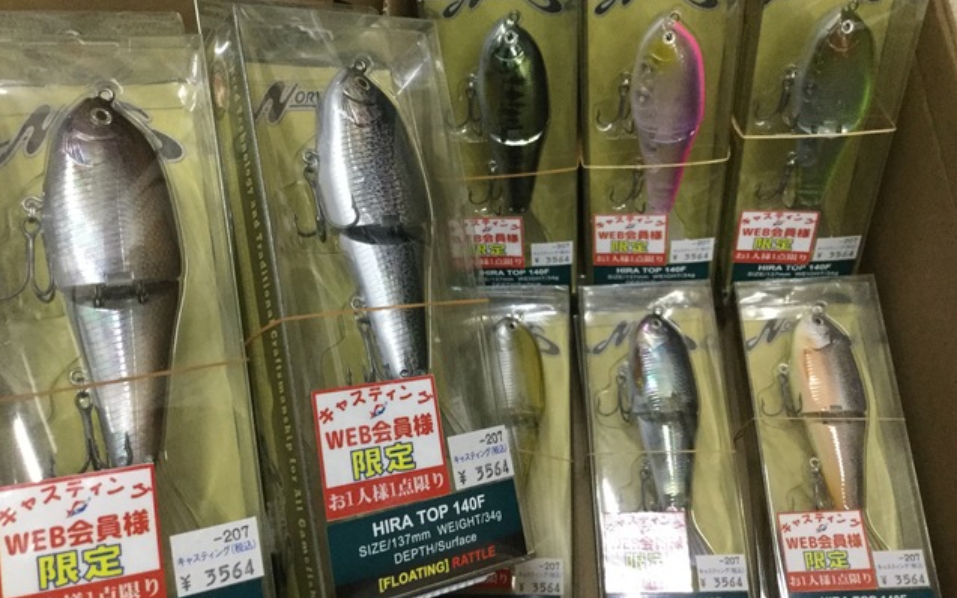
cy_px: 260
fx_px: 861
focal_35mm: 33
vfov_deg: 38.2
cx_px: 479
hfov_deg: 58.1
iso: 250
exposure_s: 1/17
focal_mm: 3.3
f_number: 2.4
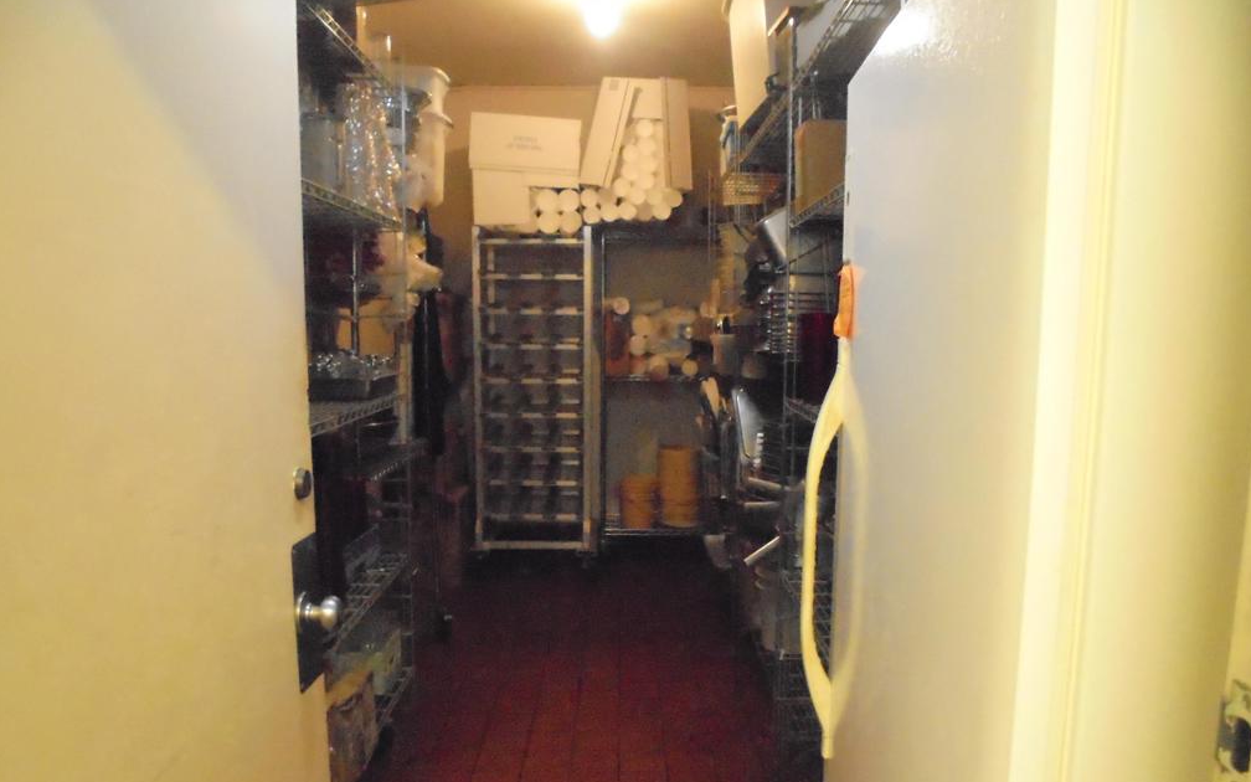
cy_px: 473
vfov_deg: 44.3
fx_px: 955
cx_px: 630
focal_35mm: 28
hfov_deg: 66.5
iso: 1600
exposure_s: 1/50
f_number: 3.5
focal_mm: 4.6
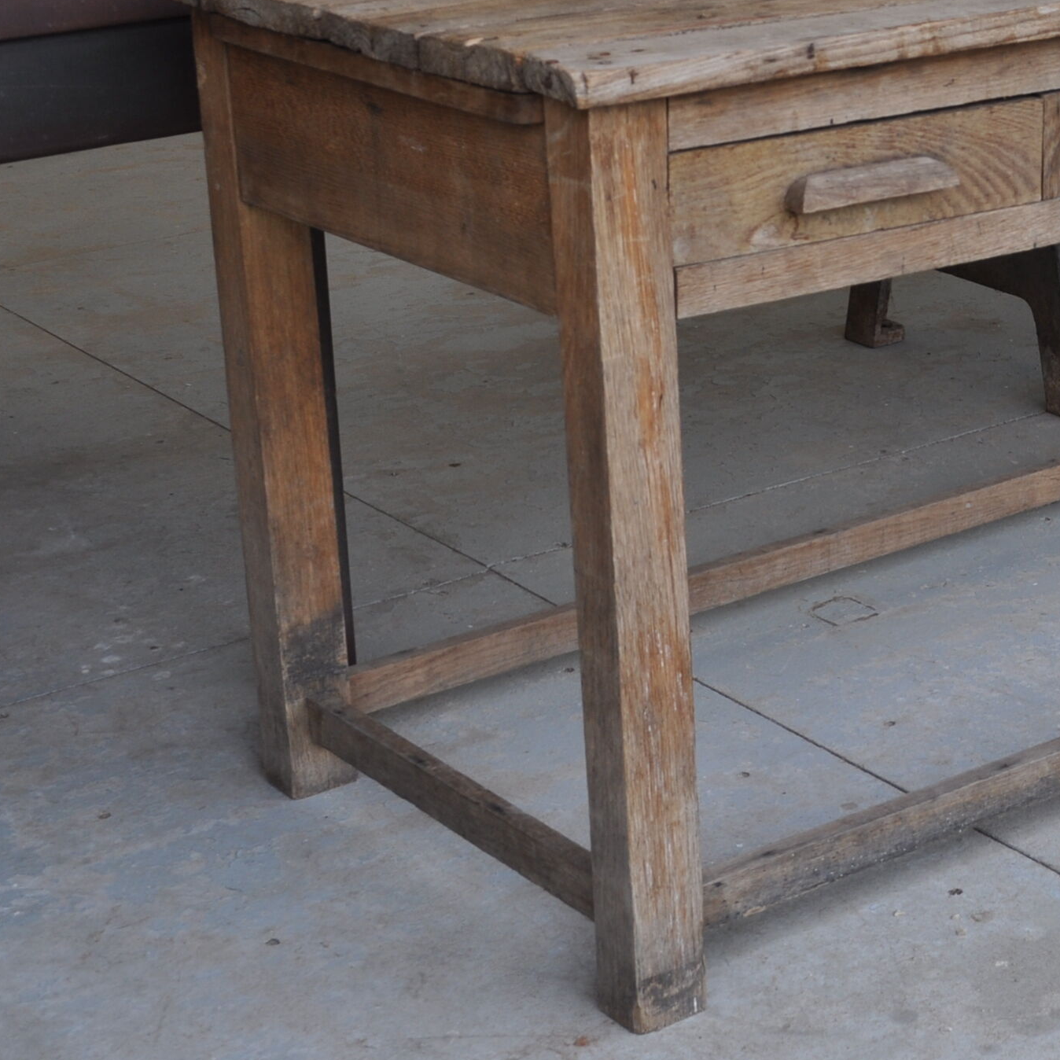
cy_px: 312
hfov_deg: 21.3
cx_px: 1020
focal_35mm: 79
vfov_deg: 21.8
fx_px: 2737
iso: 200
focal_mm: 26
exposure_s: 1/125
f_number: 5.6
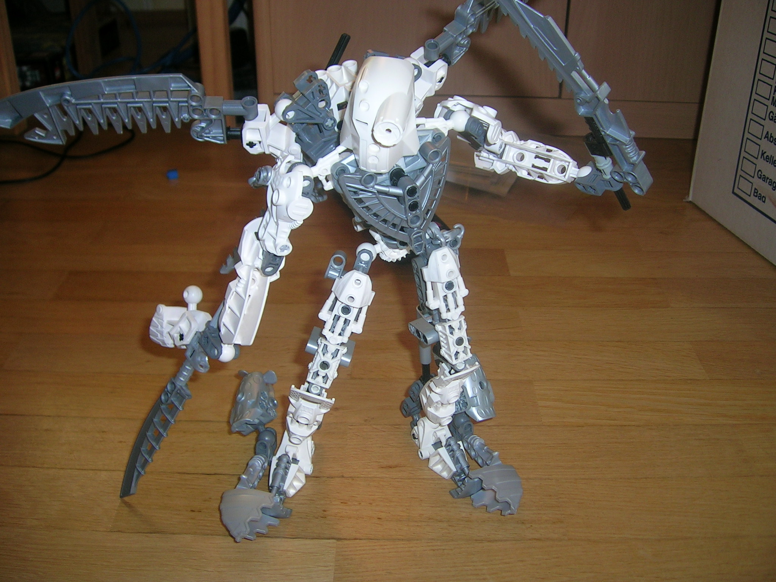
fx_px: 785
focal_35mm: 35
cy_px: 291
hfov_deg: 52.6
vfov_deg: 40.7
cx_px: 388
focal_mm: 5.4
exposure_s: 1/60.1
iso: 50
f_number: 2.8
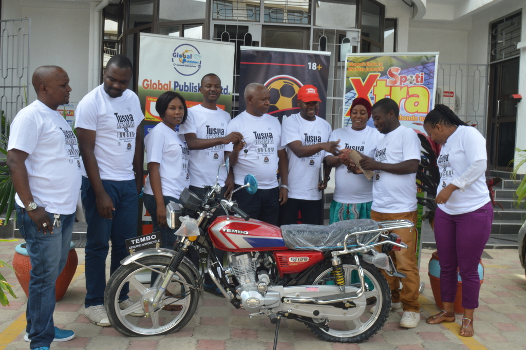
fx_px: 547
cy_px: 175
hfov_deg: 51.3
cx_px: 263
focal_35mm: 38
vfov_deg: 35.4
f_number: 22
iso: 200
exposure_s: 1/25
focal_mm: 25
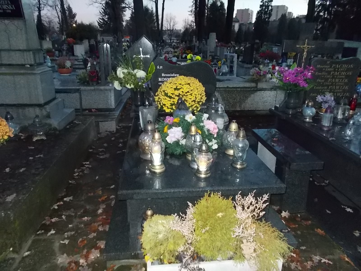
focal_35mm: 26
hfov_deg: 67.3
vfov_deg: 53.1
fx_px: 271
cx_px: 180
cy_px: 136
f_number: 3.2
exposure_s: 1/25
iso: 400
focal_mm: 4.6
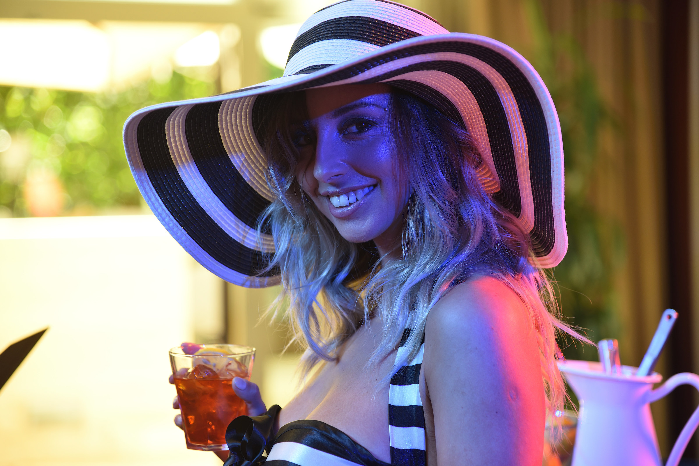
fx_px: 2331
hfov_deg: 17.1
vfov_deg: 11.4
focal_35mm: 120
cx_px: 350
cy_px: 233
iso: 400
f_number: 4
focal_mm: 120
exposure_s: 1/80
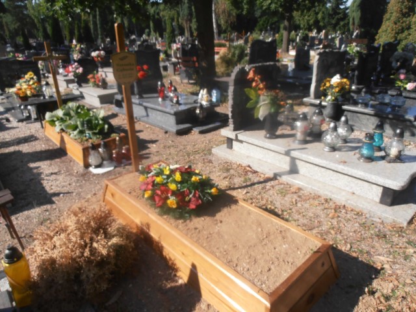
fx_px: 288
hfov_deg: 71.6
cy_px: 156
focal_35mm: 24
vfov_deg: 56.8
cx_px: 208
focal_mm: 4.2
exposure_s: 1/800
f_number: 3
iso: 80
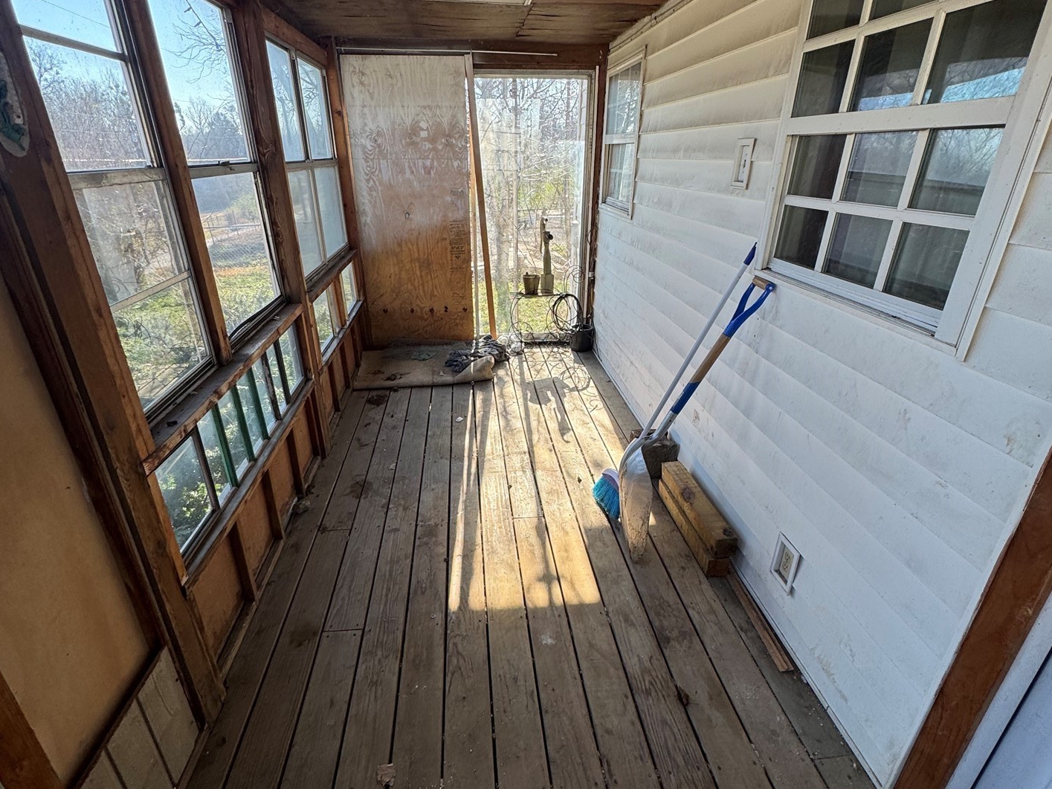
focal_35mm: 19
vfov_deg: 68.6
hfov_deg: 84.7
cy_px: 418
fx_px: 577
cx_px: 518
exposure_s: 1/322
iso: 40
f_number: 2.2
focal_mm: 2.22
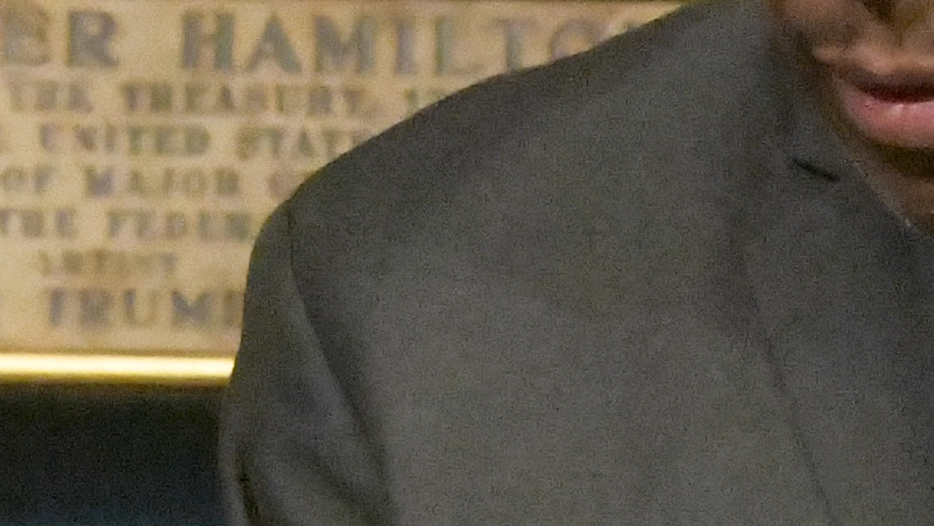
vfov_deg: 2.3
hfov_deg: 4.1
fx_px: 13175
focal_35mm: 532
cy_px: 957
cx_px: 1021
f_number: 6.3
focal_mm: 70
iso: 25600
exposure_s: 1/400
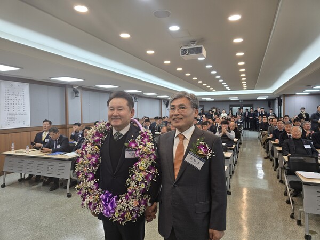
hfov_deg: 73.9
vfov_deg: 58.9
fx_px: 213
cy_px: 120
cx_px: 160
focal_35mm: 23
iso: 80
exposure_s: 1/120
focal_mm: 6.3
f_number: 1.7
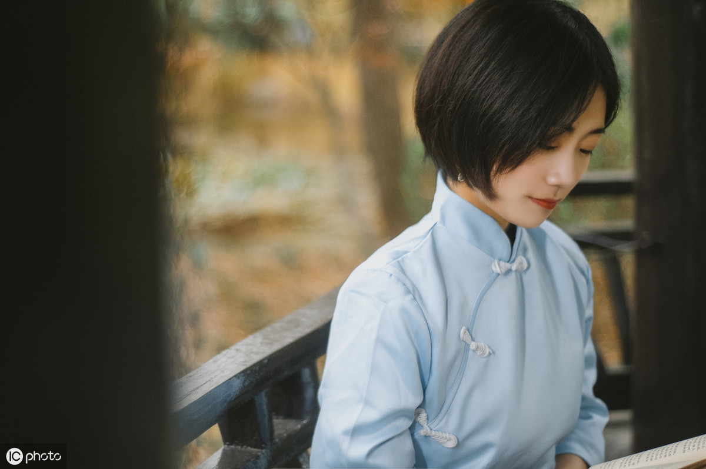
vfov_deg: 18.2
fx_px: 1470
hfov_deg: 27.0
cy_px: 234
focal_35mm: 75
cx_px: 353
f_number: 1.8
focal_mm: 50
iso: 200
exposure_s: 1/640
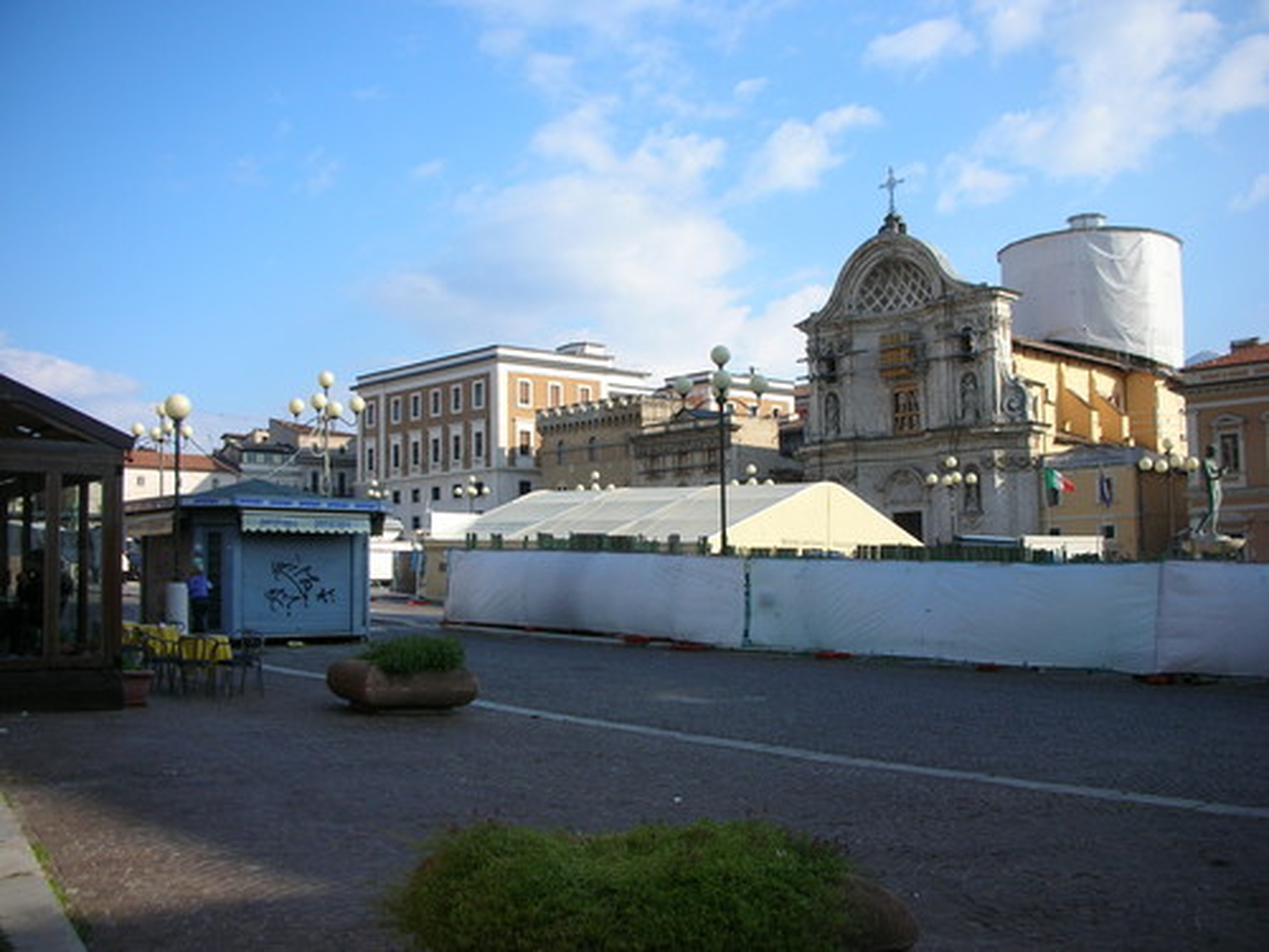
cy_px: 476
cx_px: 634
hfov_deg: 52.6
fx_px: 1283
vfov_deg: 40.7
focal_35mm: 35
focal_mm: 5.8
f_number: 8.5
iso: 50
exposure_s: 1/74.7
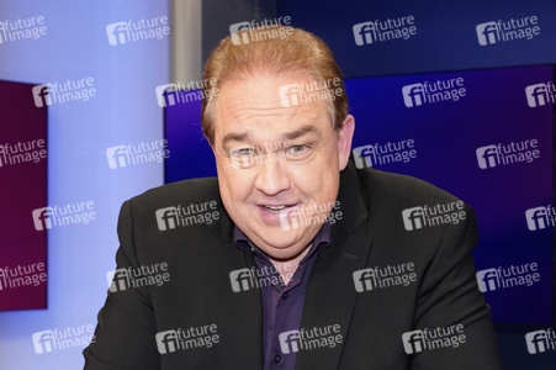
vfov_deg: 29.2
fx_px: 710
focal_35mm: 46
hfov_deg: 42.8
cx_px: 278
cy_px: 185
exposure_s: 1/125
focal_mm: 46
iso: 2000
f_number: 5.6
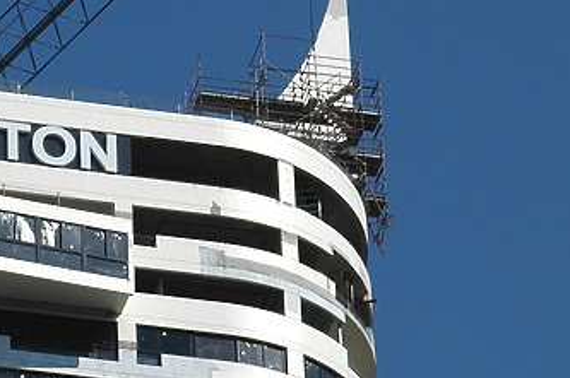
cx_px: -31
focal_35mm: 344
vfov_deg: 4.0
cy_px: 236
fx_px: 5444
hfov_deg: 6.0
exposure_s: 1/500
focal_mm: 85
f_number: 11
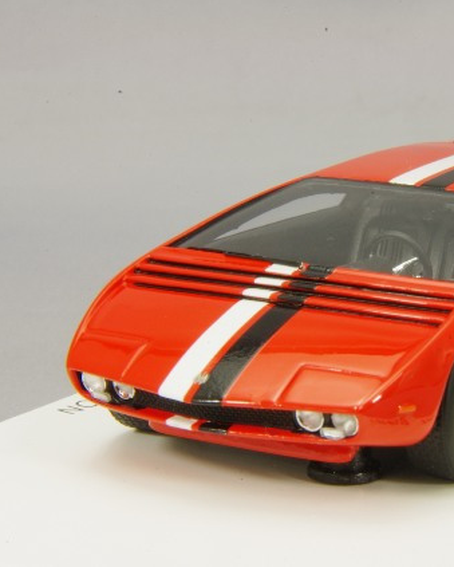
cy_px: 282
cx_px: 402
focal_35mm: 159
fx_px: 2668
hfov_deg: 9.7
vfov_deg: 12.1
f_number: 32
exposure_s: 1
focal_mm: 75
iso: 400
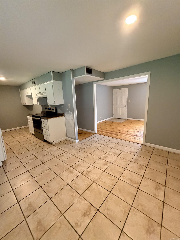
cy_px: 120
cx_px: 90
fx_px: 97
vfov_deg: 102.1
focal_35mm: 14
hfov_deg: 85.7
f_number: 2.2
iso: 640
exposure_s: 1/60
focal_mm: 2.22
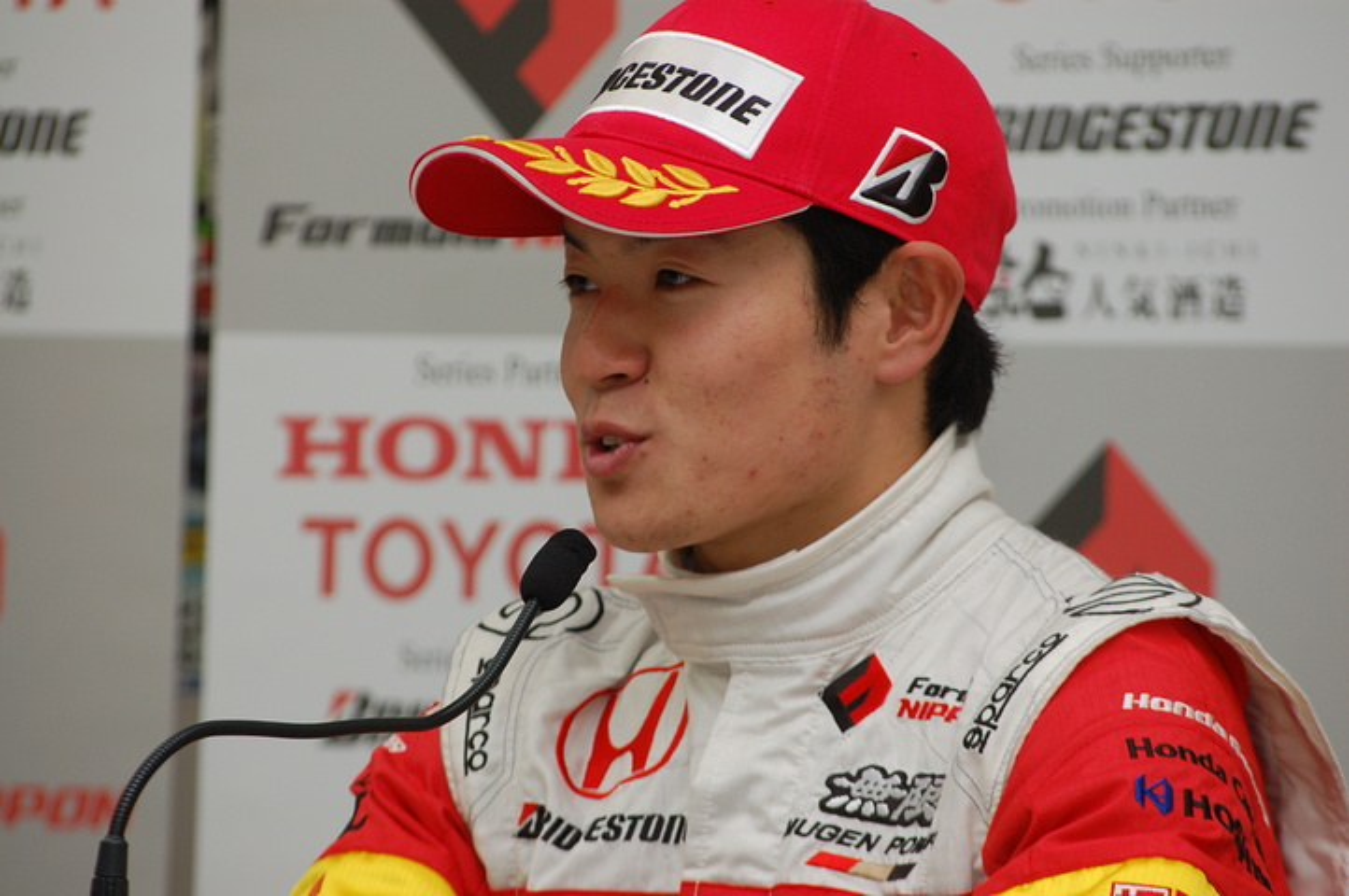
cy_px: 448
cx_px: 674
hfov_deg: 8.6
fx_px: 8985
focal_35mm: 240
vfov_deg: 5.7
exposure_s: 1/60
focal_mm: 160
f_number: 8
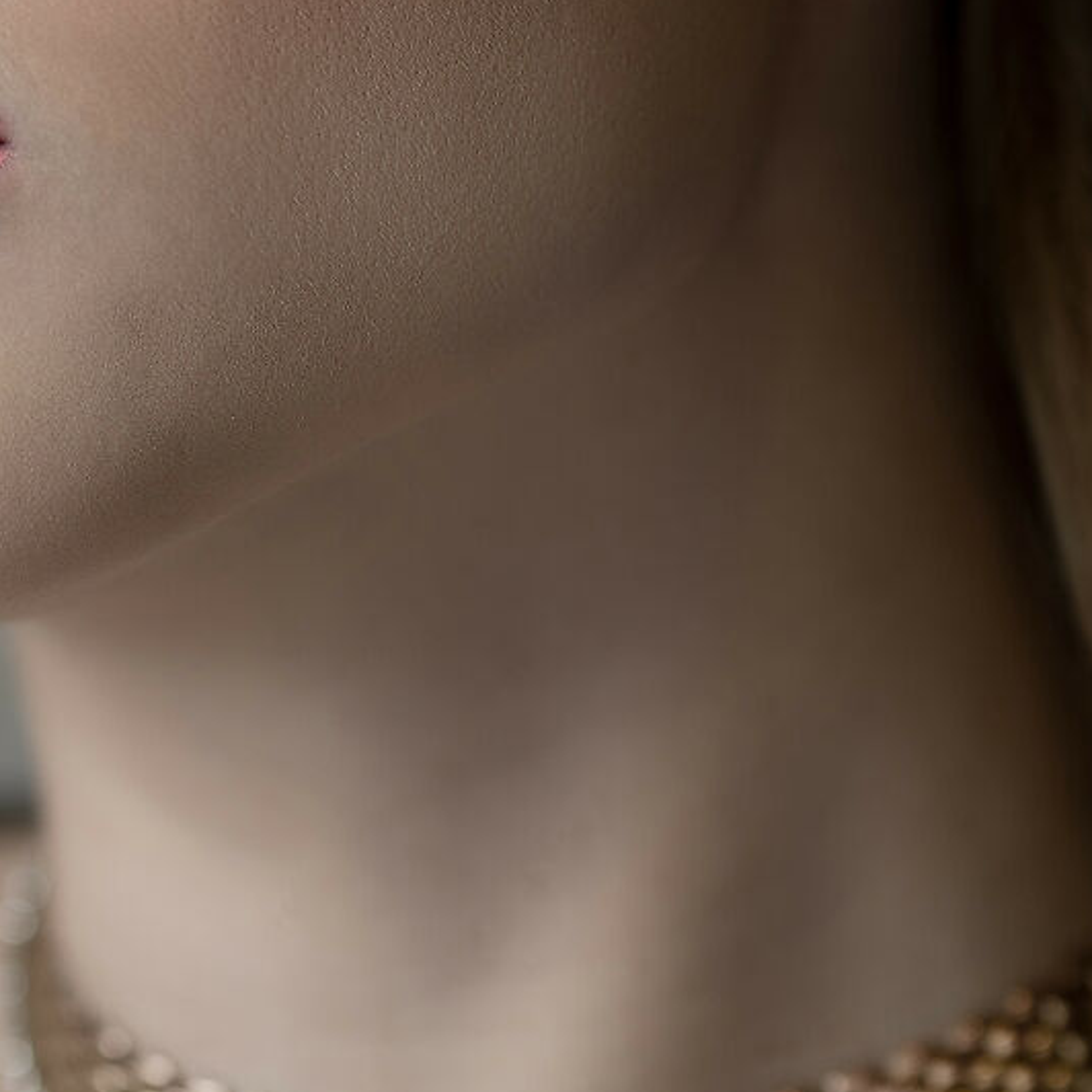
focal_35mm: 403
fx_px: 14383
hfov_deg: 4.3
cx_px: -166
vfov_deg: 4.3
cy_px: -91
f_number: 2
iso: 100
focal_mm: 105
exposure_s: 1/50
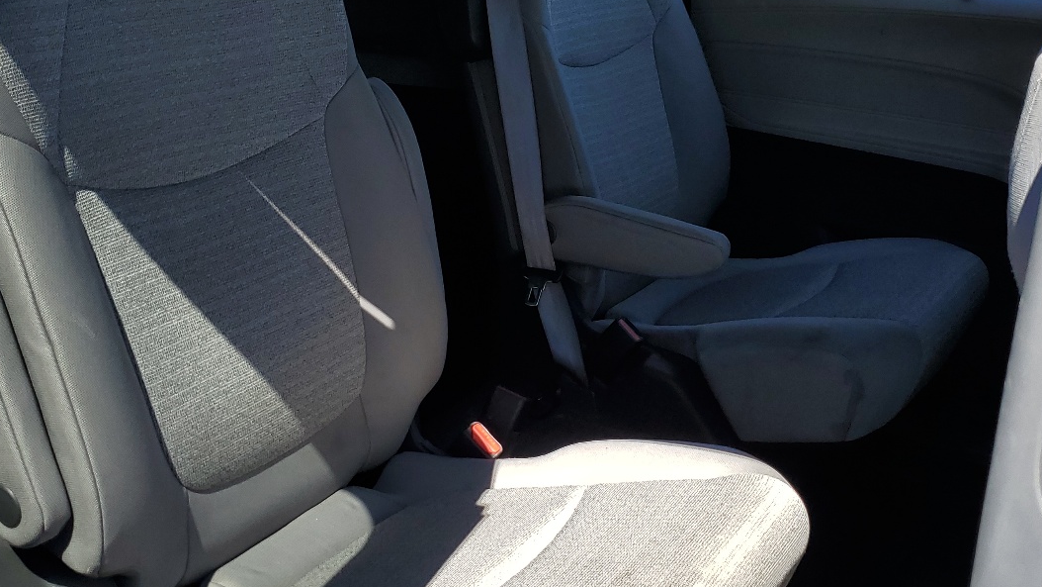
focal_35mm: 43
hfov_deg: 47.3
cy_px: 332
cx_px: 563
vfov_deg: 27.7
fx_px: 1188
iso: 50
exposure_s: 1/1111
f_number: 1.5
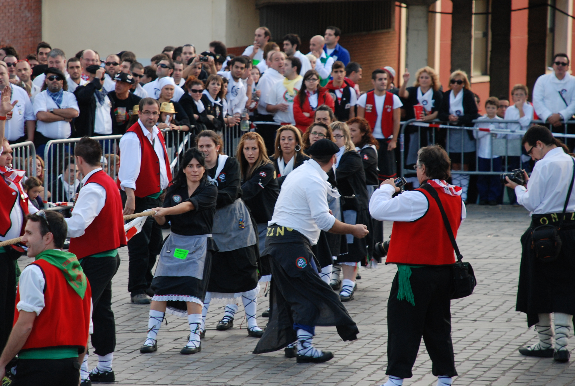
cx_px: 255
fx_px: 3819
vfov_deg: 5.8
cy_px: 170
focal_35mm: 239
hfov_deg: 8.6
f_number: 5.6
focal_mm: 135
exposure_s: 1/125
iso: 320
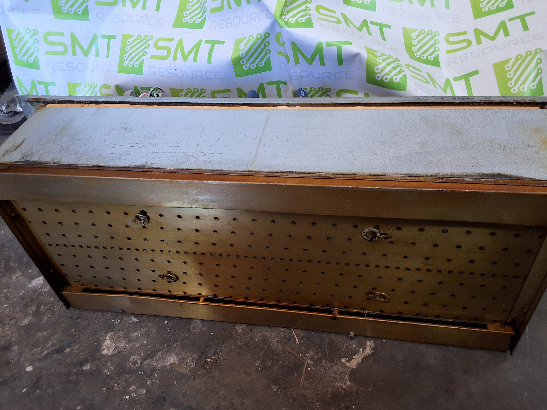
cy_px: 205
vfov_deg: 49.7
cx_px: 274
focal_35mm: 28
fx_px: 442
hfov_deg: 63.4
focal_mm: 2.91
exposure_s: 1/40
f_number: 1.9
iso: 125
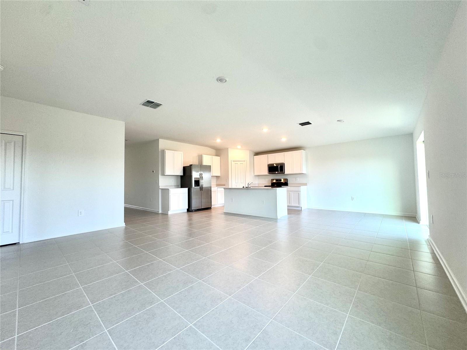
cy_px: 175
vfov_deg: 85.7
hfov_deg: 102.1
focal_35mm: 14
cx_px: 234
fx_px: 189
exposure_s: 1/120
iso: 100
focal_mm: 2.22
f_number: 2.2
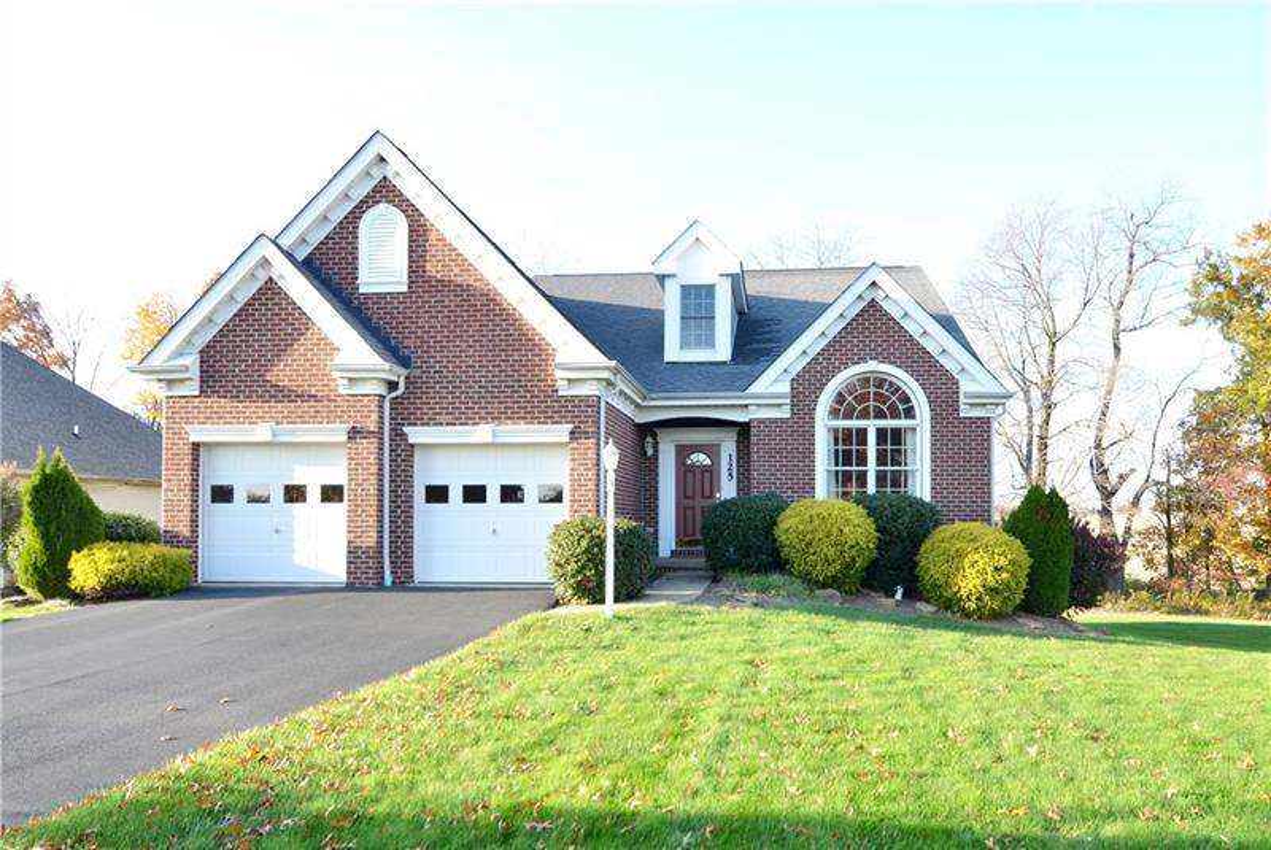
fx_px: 742
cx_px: 636
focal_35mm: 21
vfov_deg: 59.6
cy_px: 425
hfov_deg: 81.2
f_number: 5
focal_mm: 14
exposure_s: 1/100
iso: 100
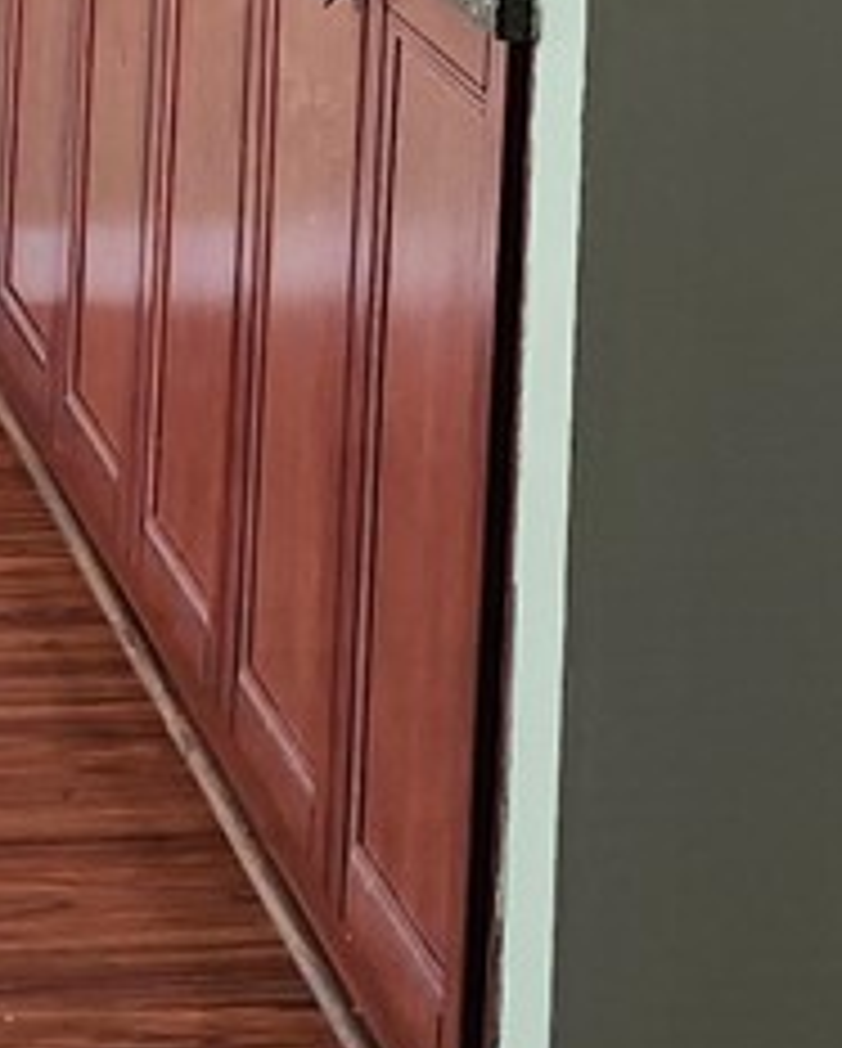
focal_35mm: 154
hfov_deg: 10.0
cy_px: -652
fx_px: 4788
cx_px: 207
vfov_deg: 11.8
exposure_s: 1/120
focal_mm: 5.54
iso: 200
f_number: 1.8
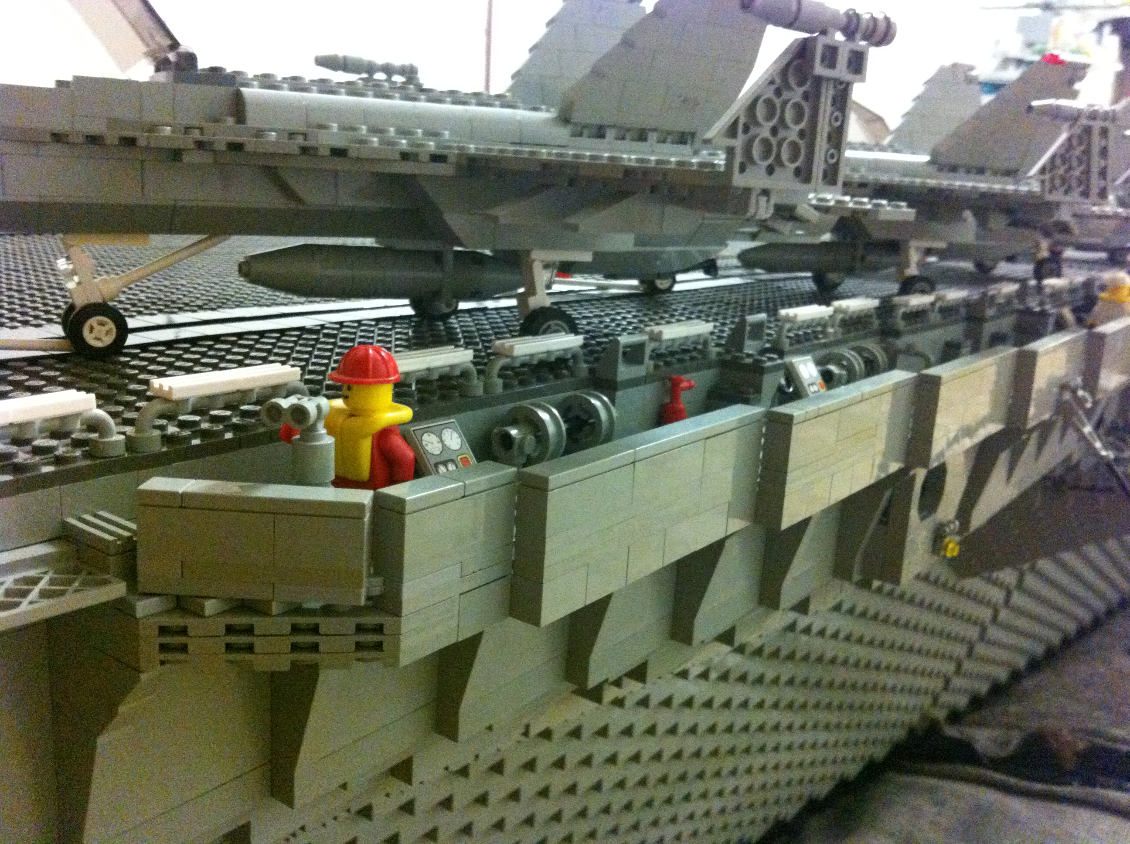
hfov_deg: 52.7
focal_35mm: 35
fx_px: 1141
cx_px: 565
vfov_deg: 40.6
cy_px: 422
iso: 1000
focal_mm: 3.85
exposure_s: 1/17
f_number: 2.8
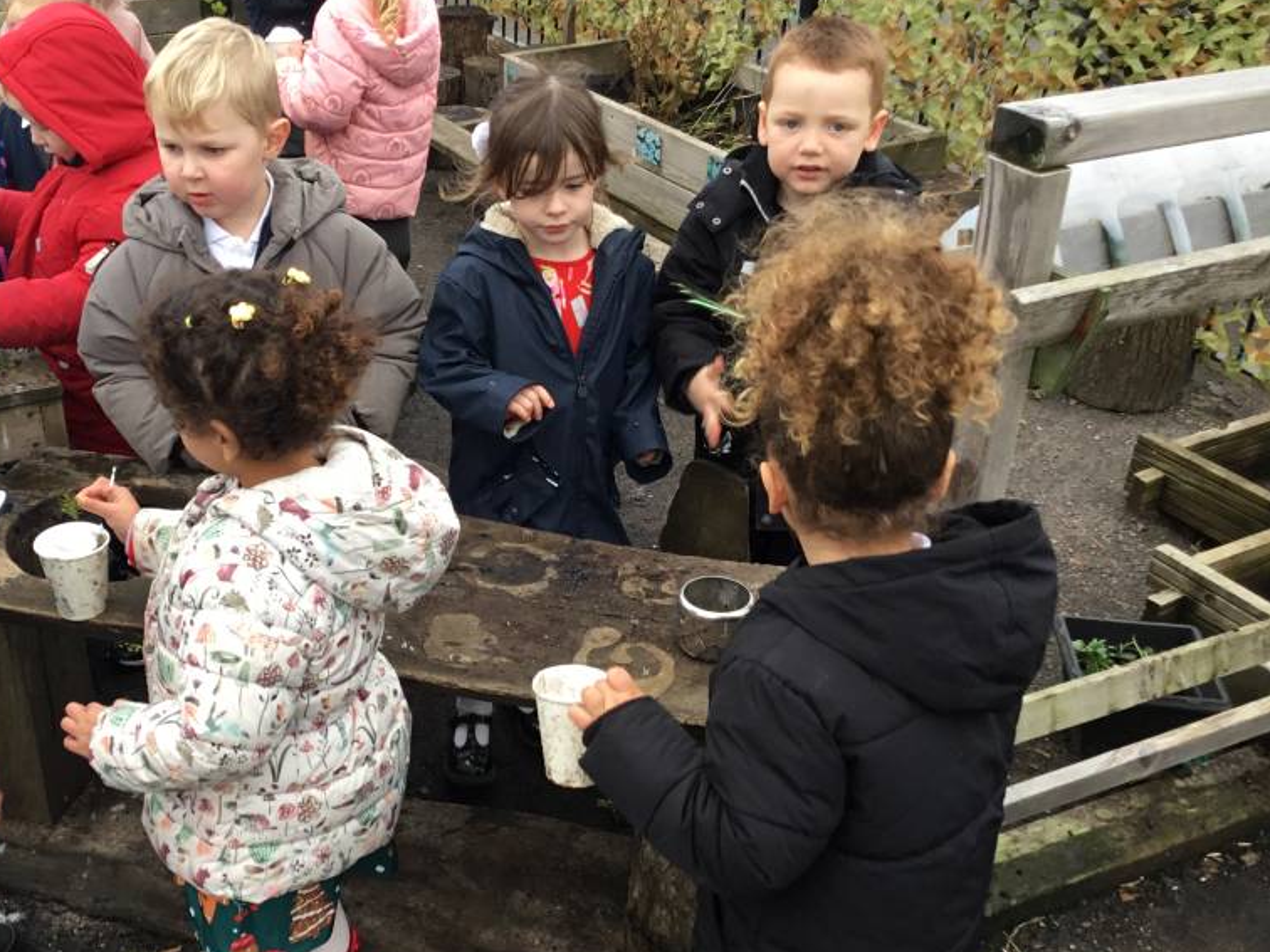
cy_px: 552
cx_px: 445
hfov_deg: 45.2
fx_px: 1504
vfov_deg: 35.1
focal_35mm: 41
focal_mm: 3.3
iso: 40
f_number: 2.4
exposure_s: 1/100
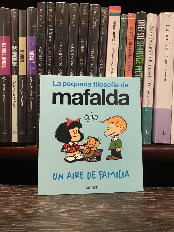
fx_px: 174
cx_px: 87
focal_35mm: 26
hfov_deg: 53.1
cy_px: 116
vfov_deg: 67.3
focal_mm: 4.25
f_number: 1.8
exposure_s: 1/31
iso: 640
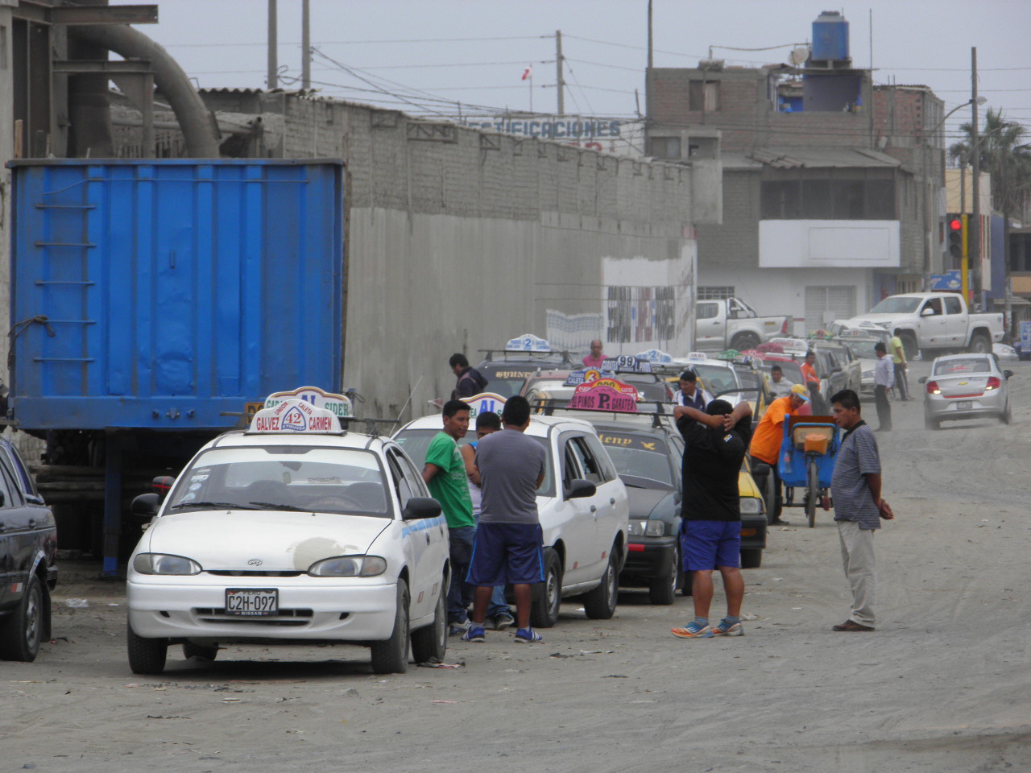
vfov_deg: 4.6
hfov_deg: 6.2
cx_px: 516
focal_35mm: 321
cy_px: 386
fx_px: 9561
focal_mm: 57.7
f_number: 5.4
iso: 50
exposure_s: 1/400
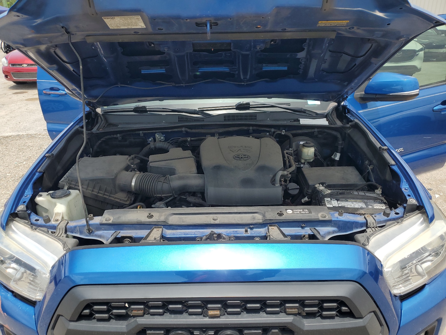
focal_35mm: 26
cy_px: 168
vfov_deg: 53.1
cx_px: 223
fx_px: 335
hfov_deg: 67.3
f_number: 1.5
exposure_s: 1/2000
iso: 50
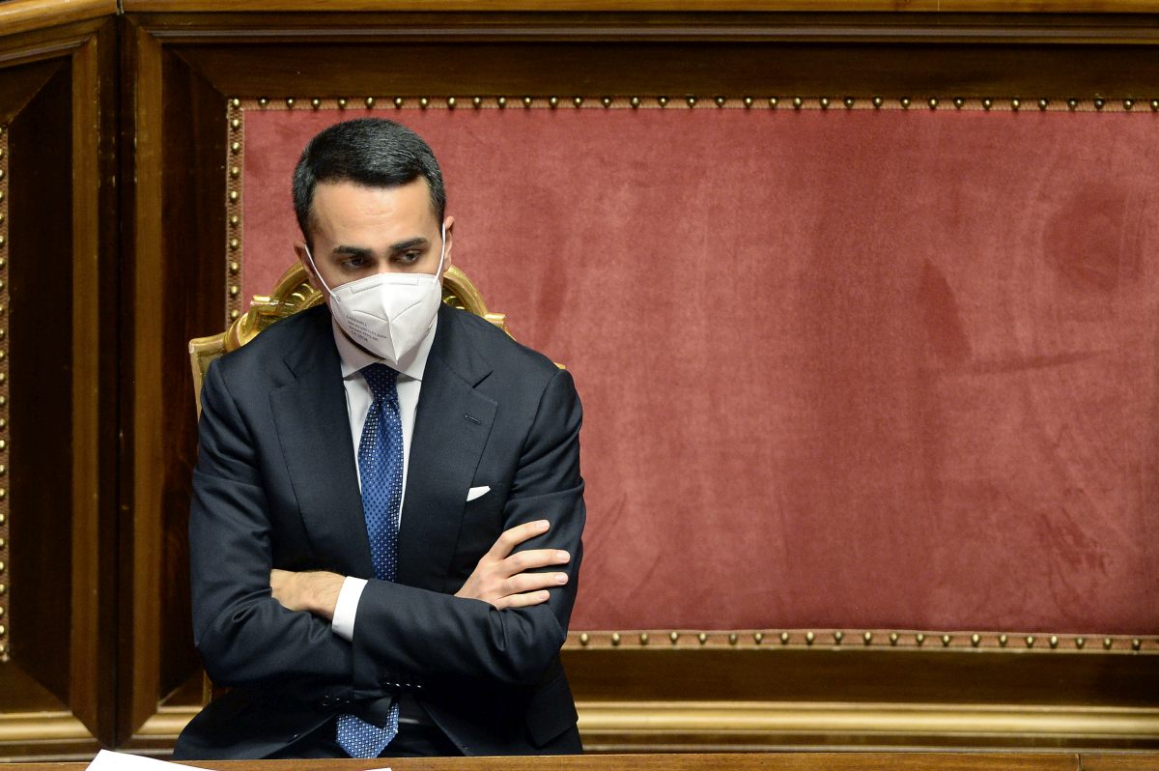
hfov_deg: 6.9
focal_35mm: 300
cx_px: 580
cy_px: 386
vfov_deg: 4.6
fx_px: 9650
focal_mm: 300
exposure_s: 1/160
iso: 3200
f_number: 2.8
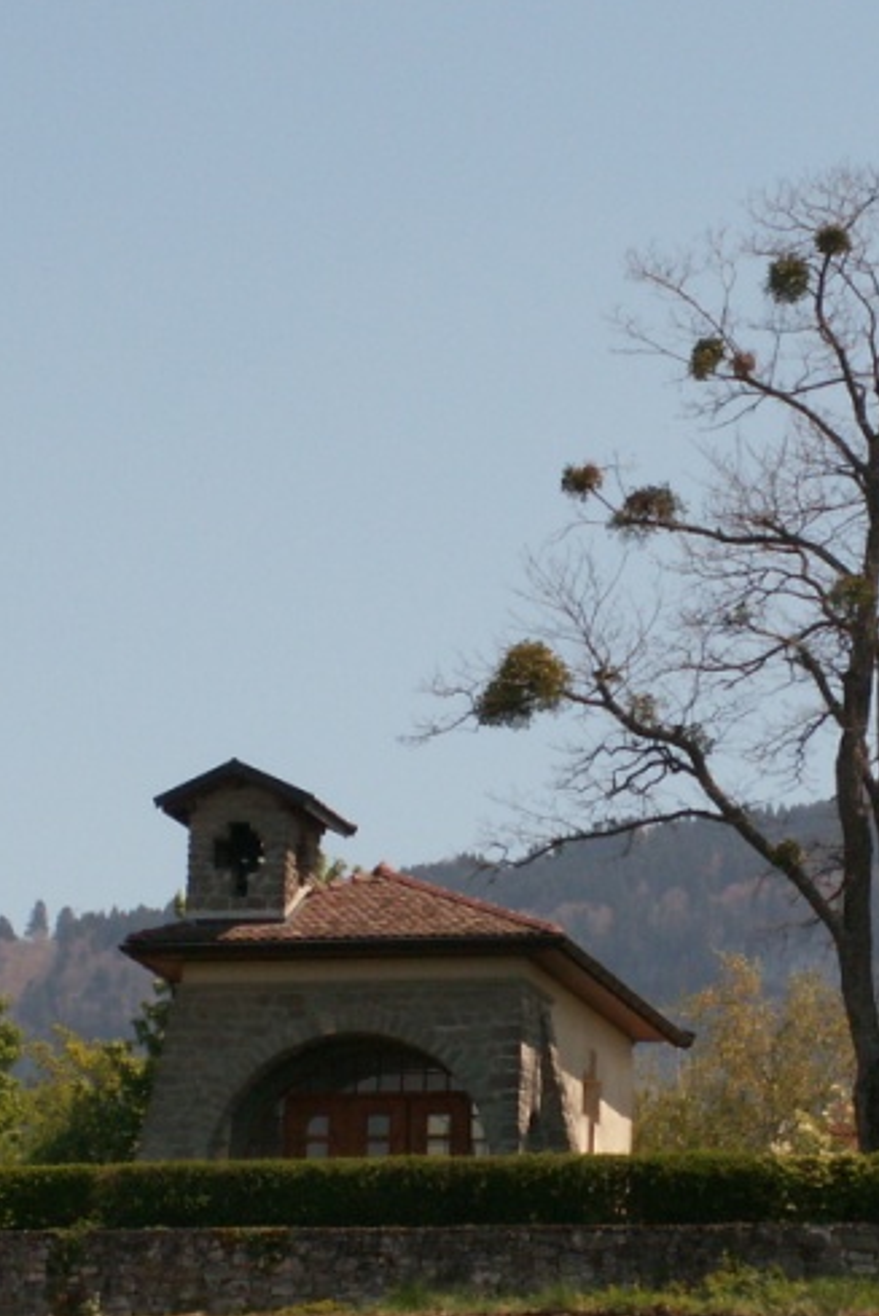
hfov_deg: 6.9
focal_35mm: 200
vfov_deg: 10.3
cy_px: 779
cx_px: 637
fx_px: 7319
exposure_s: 1/200
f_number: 7.1
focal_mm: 15.38
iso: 50
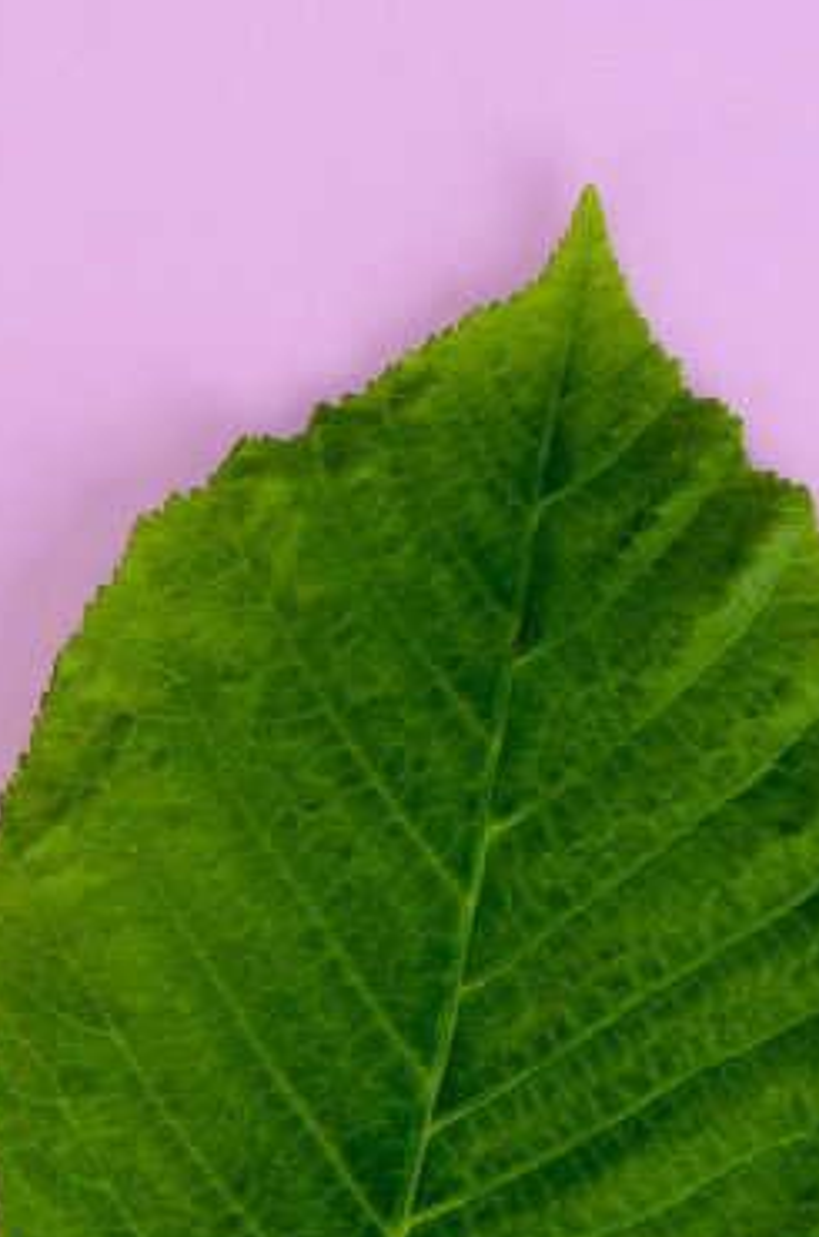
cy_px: 2083
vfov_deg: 6.3
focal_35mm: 324
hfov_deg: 4.2
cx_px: 144
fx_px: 11108
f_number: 11
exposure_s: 1/200
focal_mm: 50
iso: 100
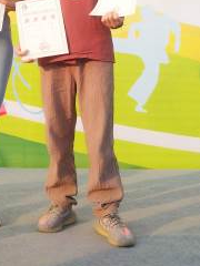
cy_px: -18
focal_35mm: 75
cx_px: 22
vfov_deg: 24.4
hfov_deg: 19.3
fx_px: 578
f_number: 1.8
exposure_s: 1/941
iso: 50
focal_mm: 3.95
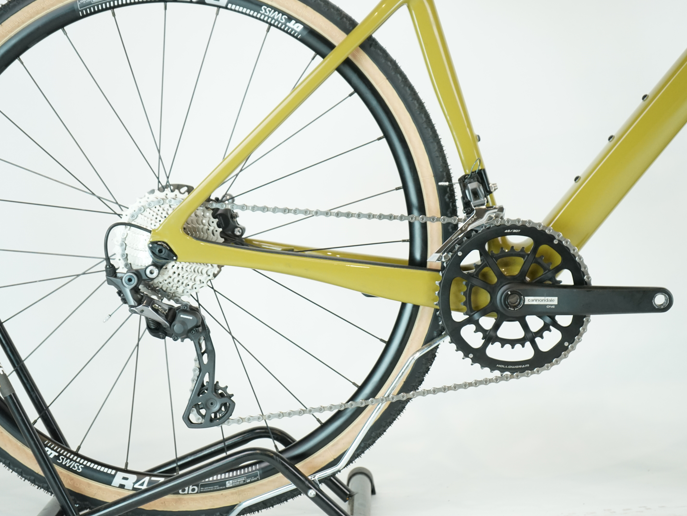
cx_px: 354
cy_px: 257
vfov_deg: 19.4
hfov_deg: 25.7
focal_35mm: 76
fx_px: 1508
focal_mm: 70
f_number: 6.3
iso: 2000
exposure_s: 1/200
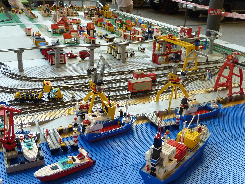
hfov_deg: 49.0
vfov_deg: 37.7
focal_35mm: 38
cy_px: 92
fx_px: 269
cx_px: 122
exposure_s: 1/25
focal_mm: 4.4
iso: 400
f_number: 3.3
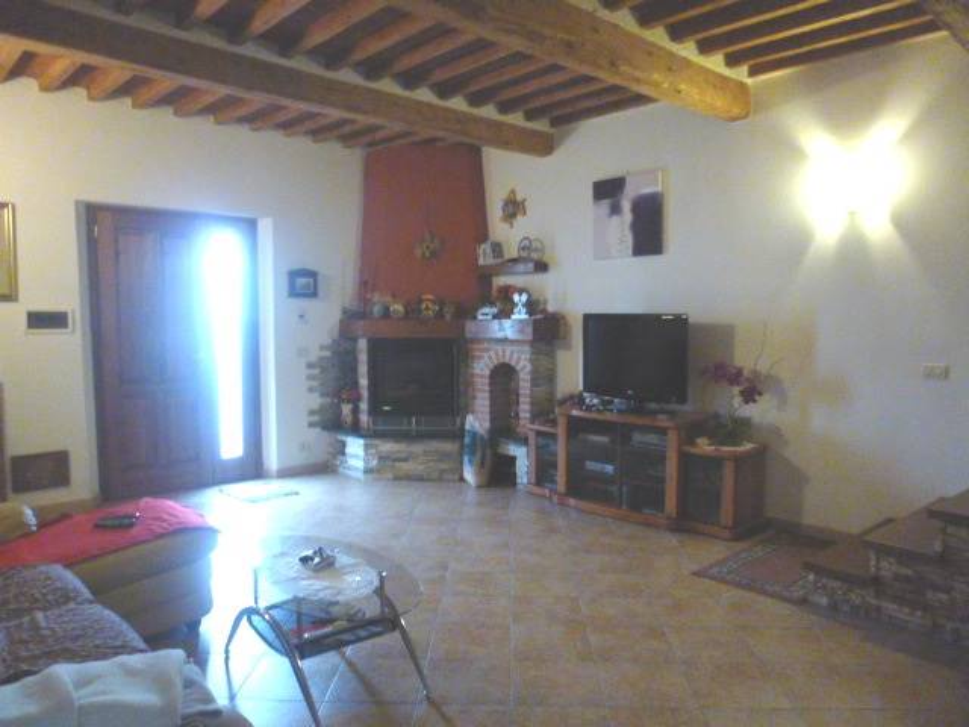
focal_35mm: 25
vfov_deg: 54.9
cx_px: 484
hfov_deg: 69.4
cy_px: 364
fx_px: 700
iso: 1000
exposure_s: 1/8
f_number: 3.1
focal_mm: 4.5
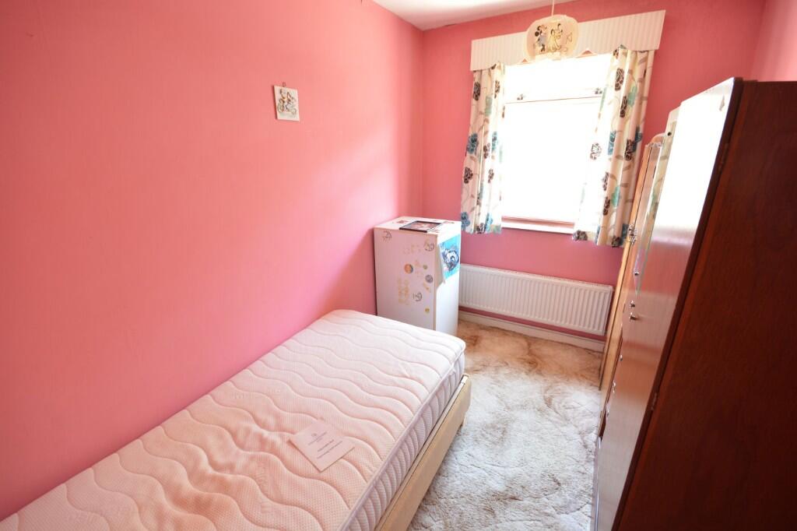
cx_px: 398
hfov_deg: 100.4
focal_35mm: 15
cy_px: 266
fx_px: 332
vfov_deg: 77.3
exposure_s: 1/4
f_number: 8
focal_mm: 10
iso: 400
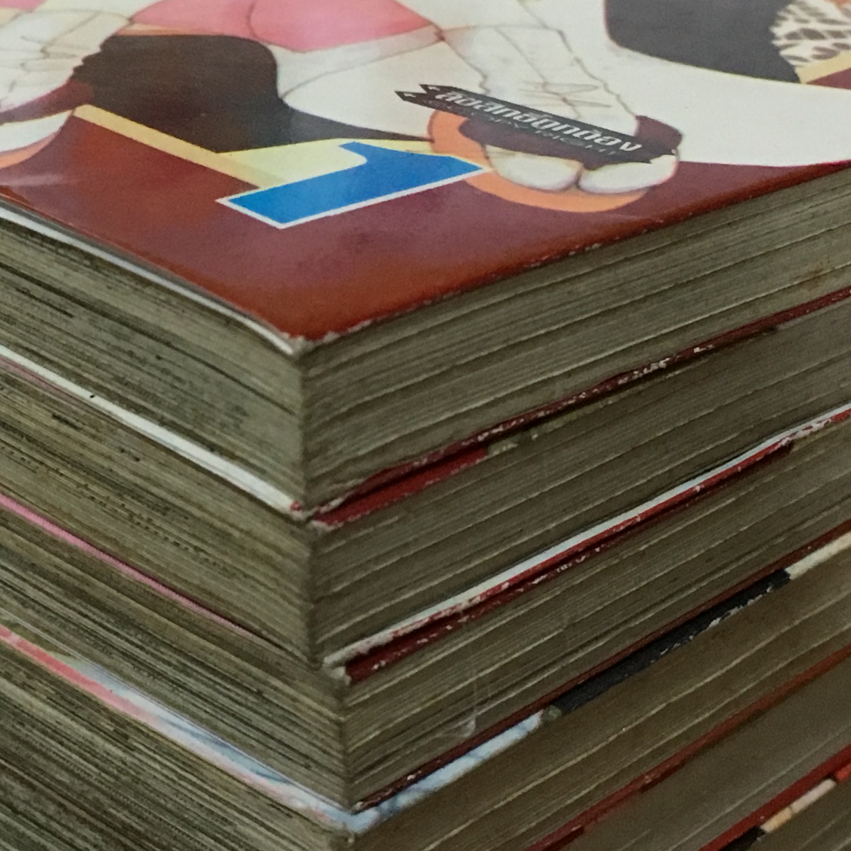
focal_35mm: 84
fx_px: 2336
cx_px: 275
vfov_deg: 20.6
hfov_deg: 20.6
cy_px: 432
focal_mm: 4.15
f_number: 2.2
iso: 200
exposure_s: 1/20
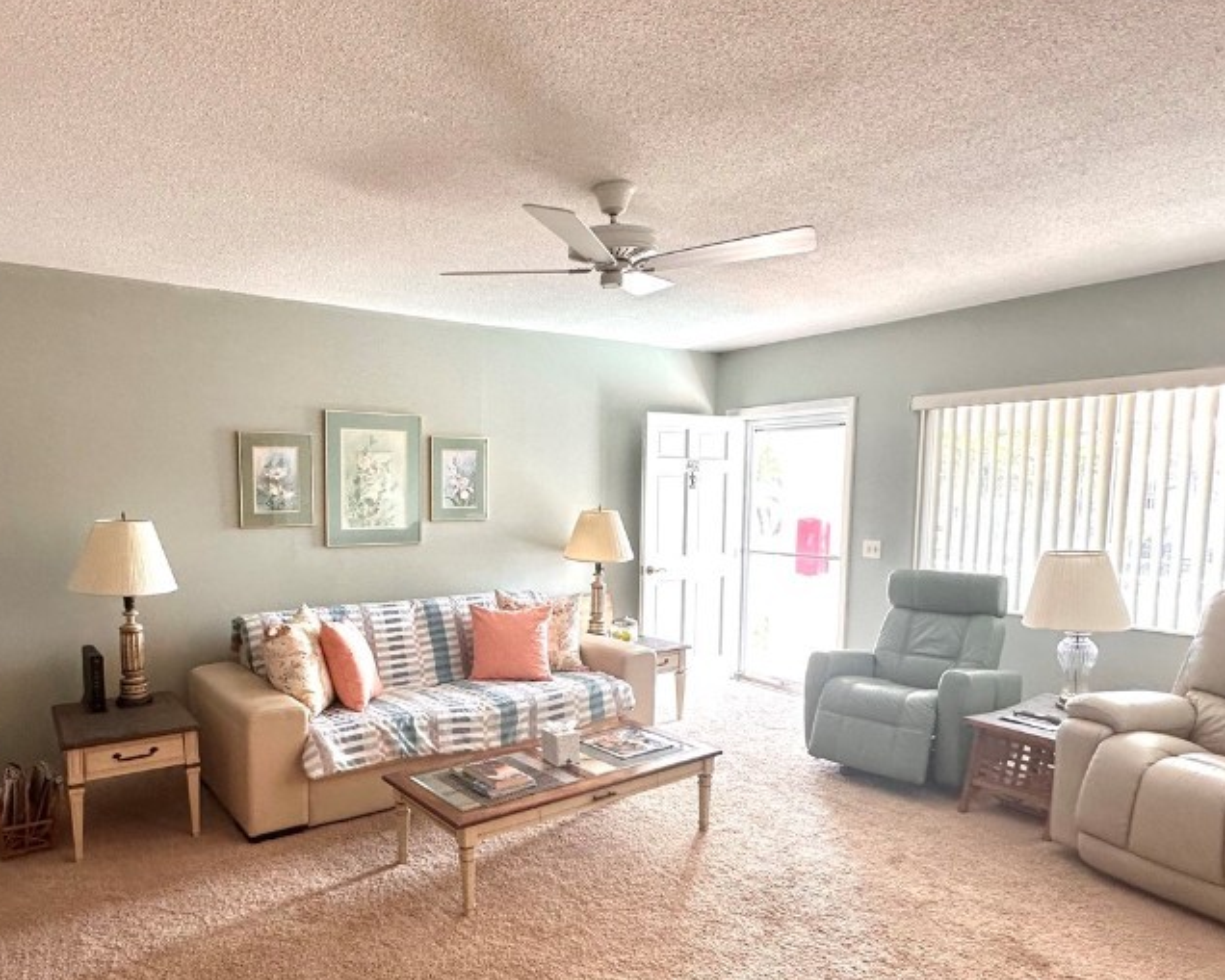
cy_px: 568
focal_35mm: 22
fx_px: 798
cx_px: 464
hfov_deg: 73.8
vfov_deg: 62.8
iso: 160
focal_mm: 2.22
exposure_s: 1/120
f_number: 2.2
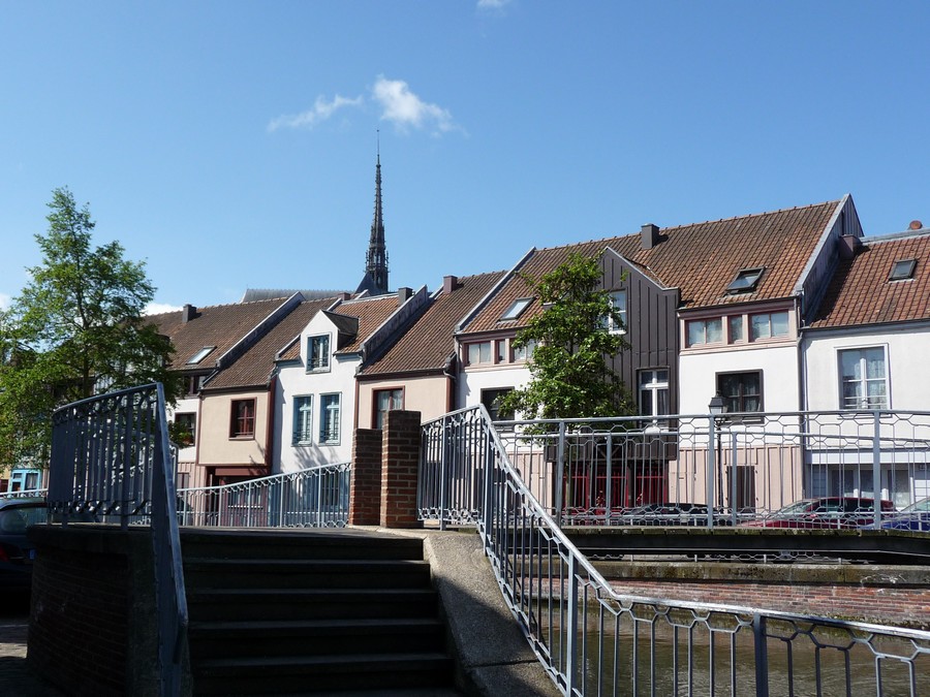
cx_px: 465
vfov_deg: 37.7
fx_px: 1021
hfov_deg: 49.0
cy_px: 348
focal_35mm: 38
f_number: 3.6
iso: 100
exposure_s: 1/800
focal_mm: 5.6
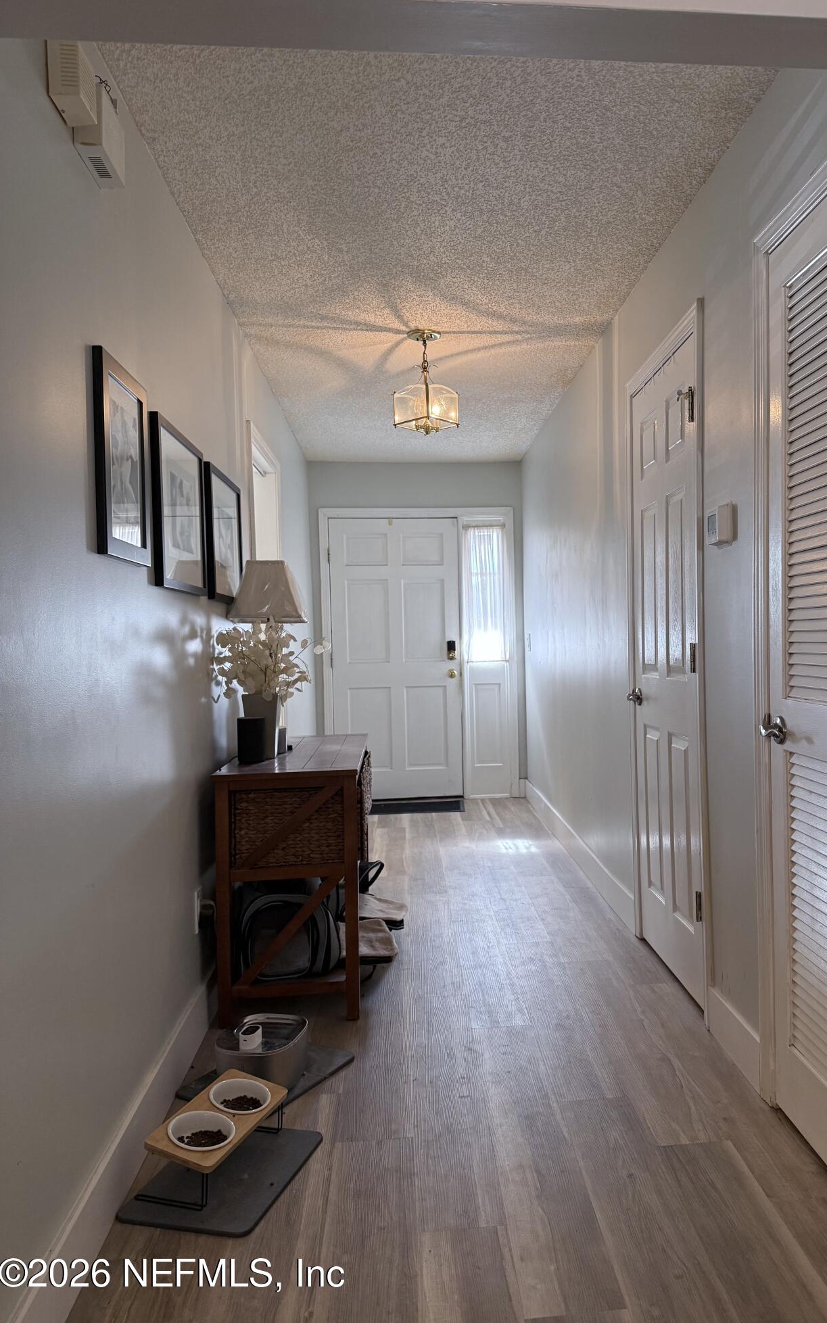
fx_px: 938
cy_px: 659
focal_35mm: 26
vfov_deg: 70.4
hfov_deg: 47.3
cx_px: 502
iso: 250
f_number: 1.78
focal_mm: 6.76
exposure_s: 1/120
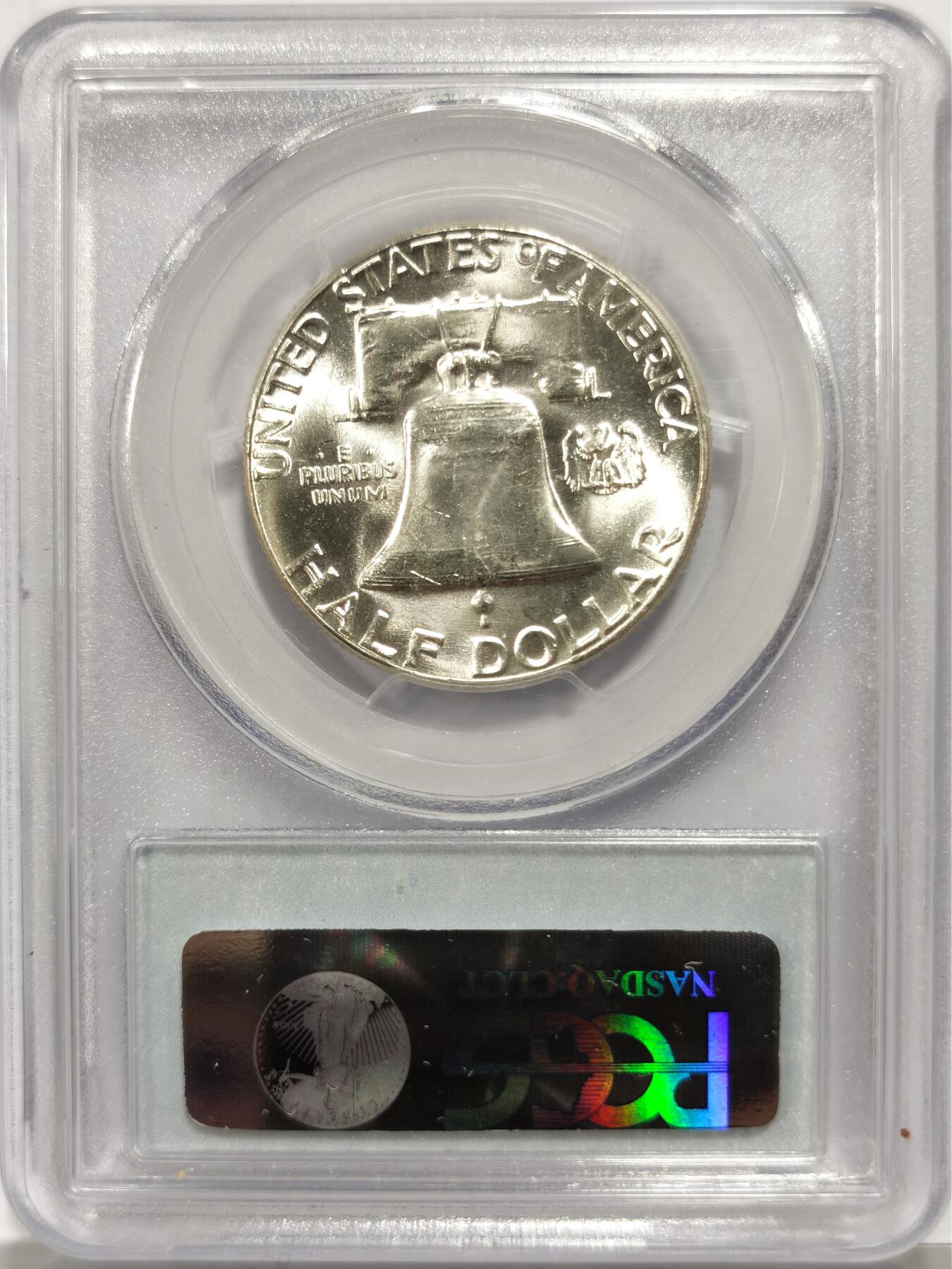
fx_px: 1980
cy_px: 634
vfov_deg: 35.5
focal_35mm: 54
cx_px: 476
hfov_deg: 27.0
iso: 100
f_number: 16
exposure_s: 1/100
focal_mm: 5.56
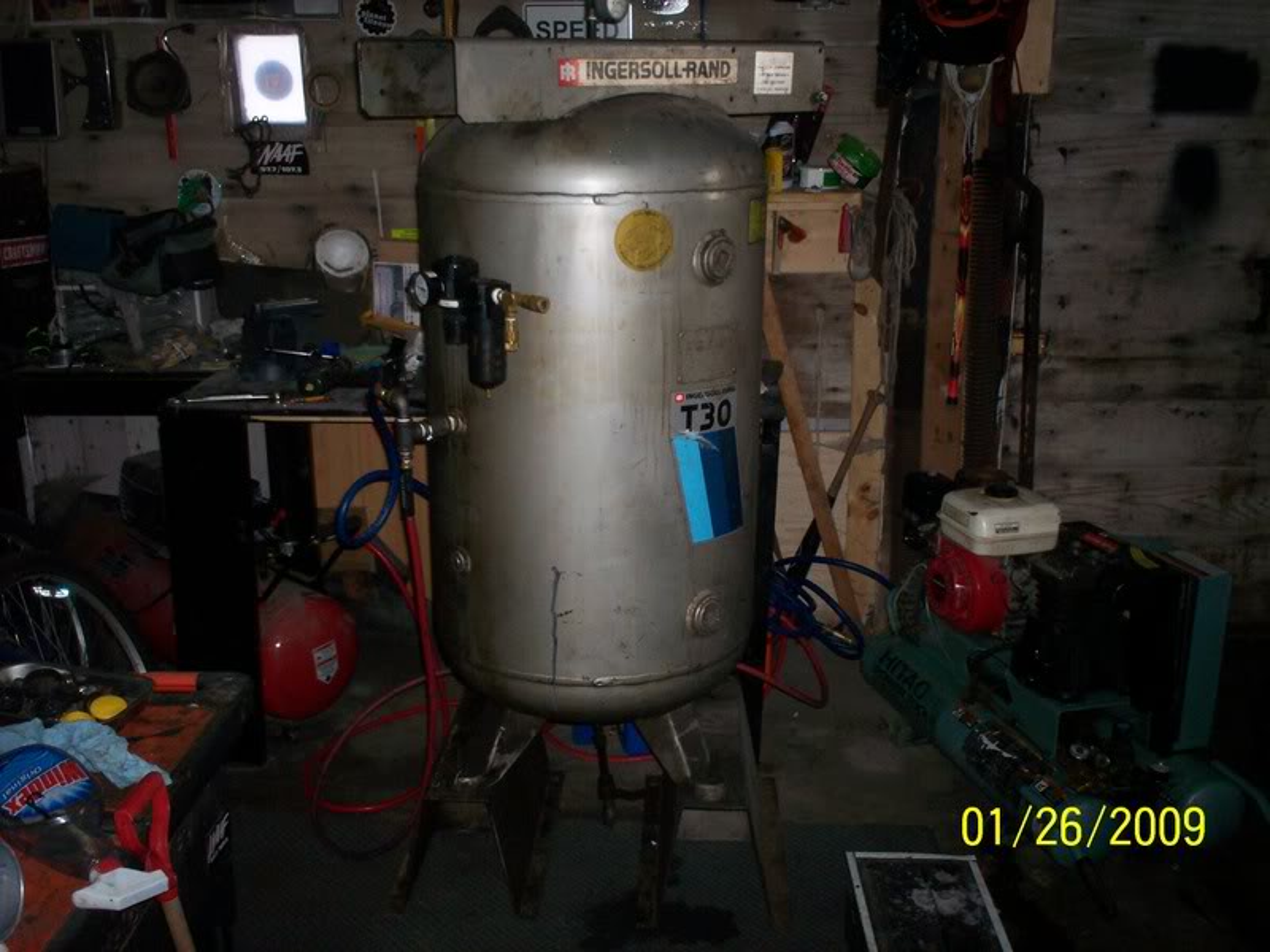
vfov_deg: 39.7
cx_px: 635
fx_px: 1321
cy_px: 476
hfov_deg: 51.4
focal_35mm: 36
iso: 140
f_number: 4.5
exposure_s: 1/60
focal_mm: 6
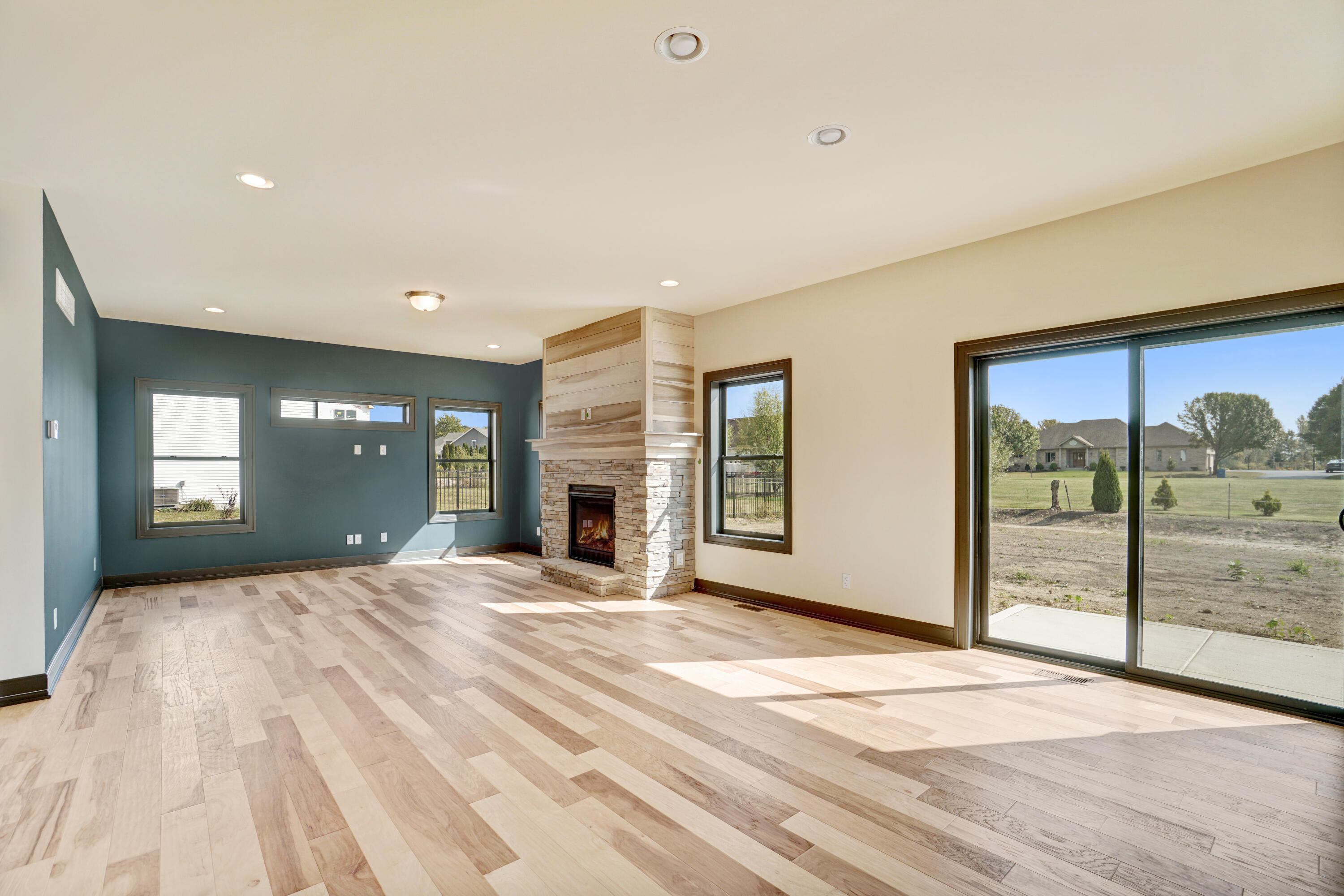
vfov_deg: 77.3
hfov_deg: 100.4
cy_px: 448
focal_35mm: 15
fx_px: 560
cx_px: 672
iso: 100
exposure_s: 1/80
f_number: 5.6
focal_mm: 10
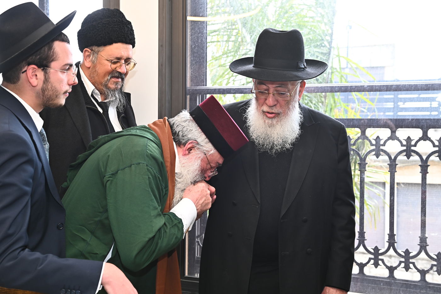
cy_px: 147
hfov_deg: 43.6
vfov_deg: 29.8
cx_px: 220
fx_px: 551
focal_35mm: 45
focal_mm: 45
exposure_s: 1/125
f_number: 5.6
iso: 800
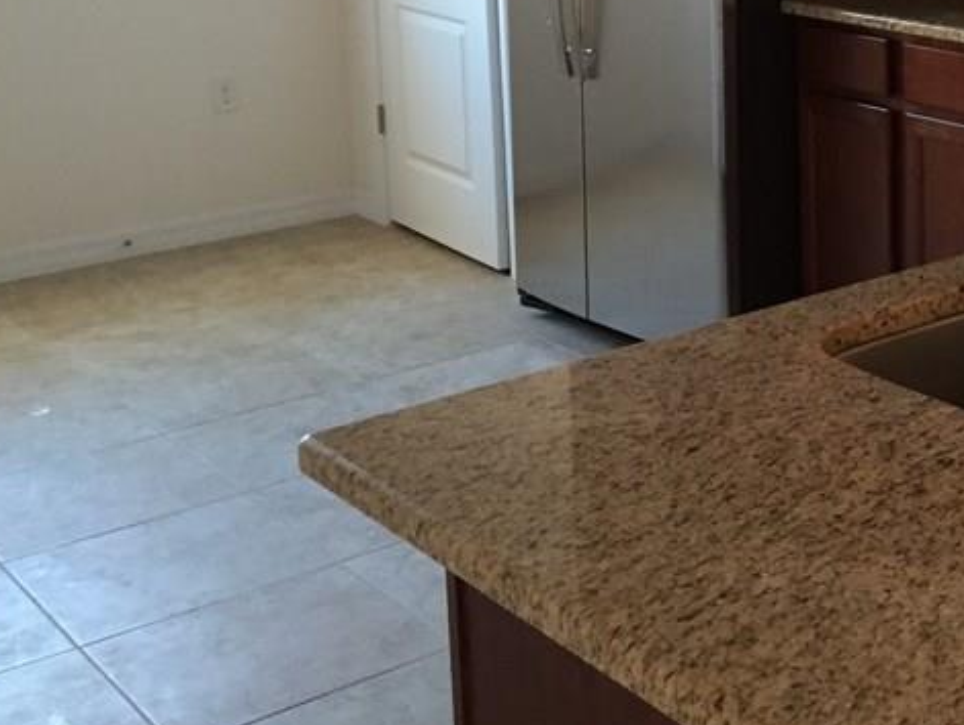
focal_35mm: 63
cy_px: 33
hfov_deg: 28.3
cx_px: 1021
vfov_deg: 22.6
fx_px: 1756
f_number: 2.2
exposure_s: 1/30
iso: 160
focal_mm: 4.15
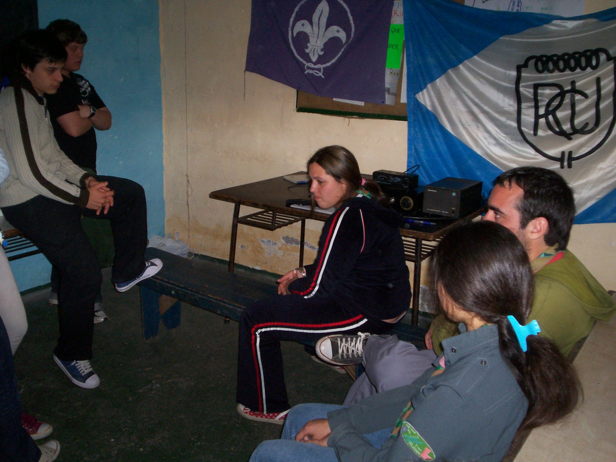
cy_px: 231
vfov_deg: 39.7
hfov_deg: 51.4
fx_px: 641
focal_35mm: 36
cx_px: 308
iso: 140
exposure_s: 1/64
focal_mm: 5.9
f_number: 4.5
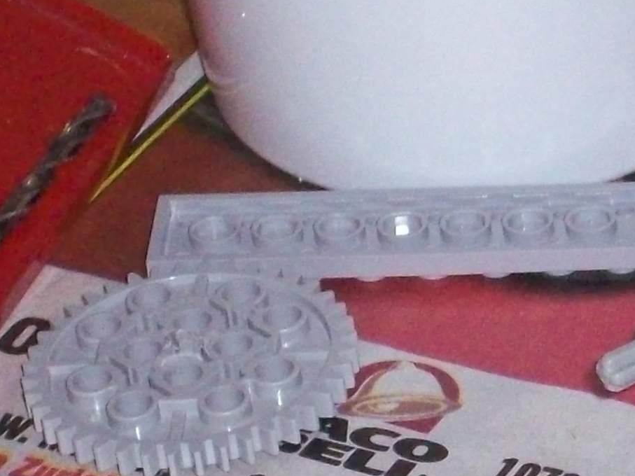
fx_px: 6860
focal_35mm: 374
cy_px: 351
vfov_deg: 4.0
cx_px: 934
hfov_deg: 5.3
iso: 400
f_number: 5.2
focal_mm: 18.6
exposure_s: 1/257
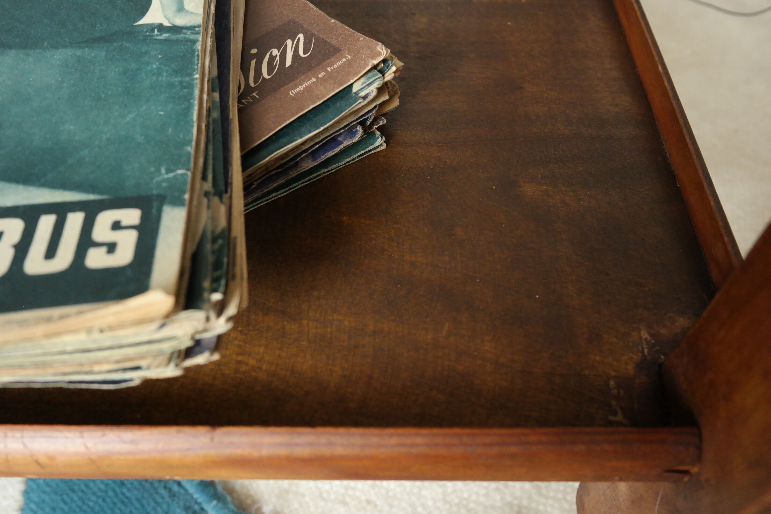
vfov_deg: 40.0
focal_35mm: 33
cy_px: 257
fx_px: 707
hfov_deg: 57.2
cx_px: 386
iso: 1600
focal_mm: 22
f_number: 5.6
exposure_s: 1/30
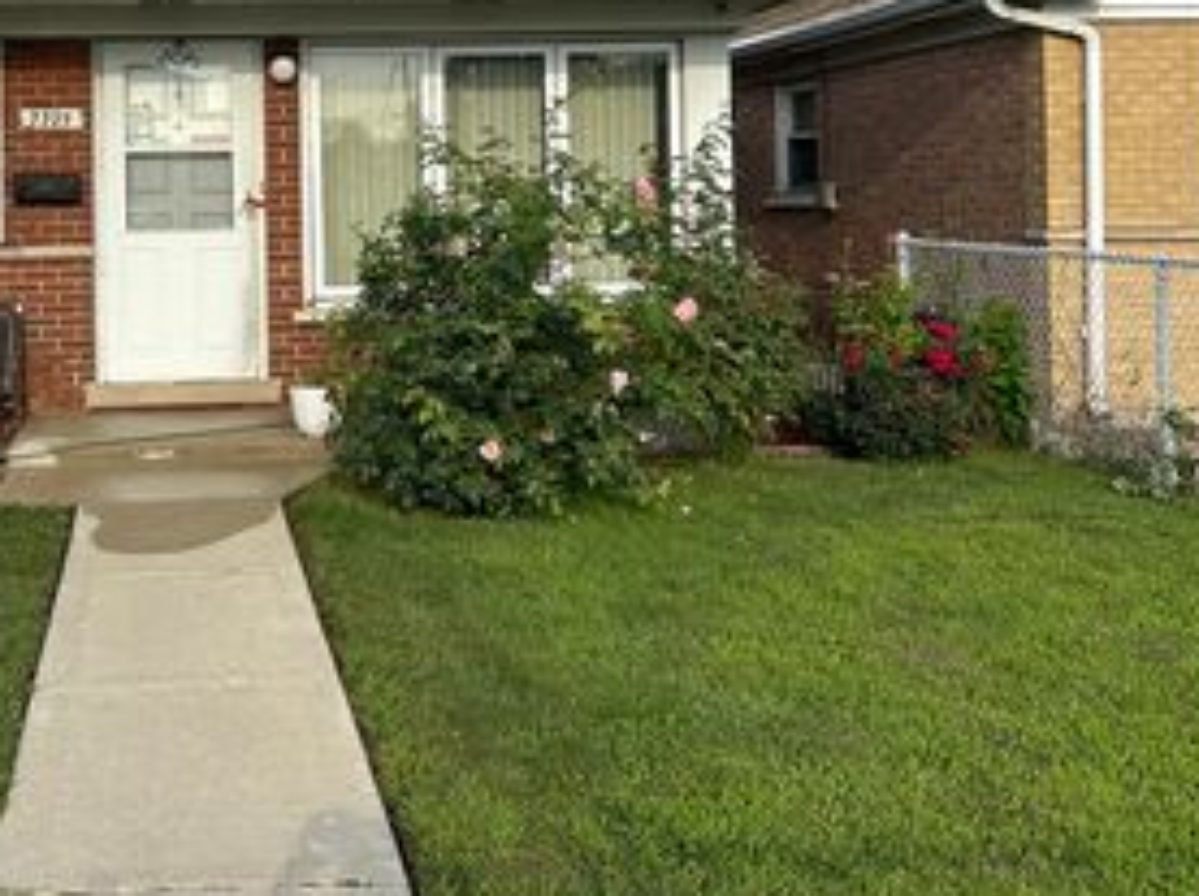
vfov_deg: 30.0
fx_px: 1626
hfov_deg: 39.0
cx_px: 251
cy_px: 158
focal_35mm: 47
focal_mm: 5.7
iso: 50
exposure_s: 1/3077
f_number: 1.5
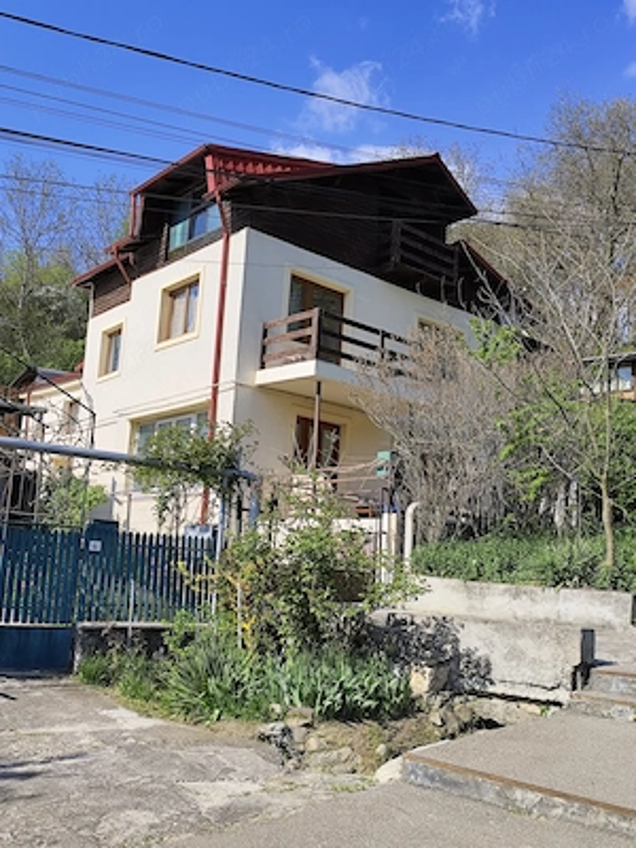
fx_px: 857
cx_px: 318
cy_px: 424
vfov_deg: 52.6
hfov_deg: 40.7
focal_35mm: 35
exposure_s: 1/1530
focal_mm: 6.14
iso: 50
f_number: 1.65
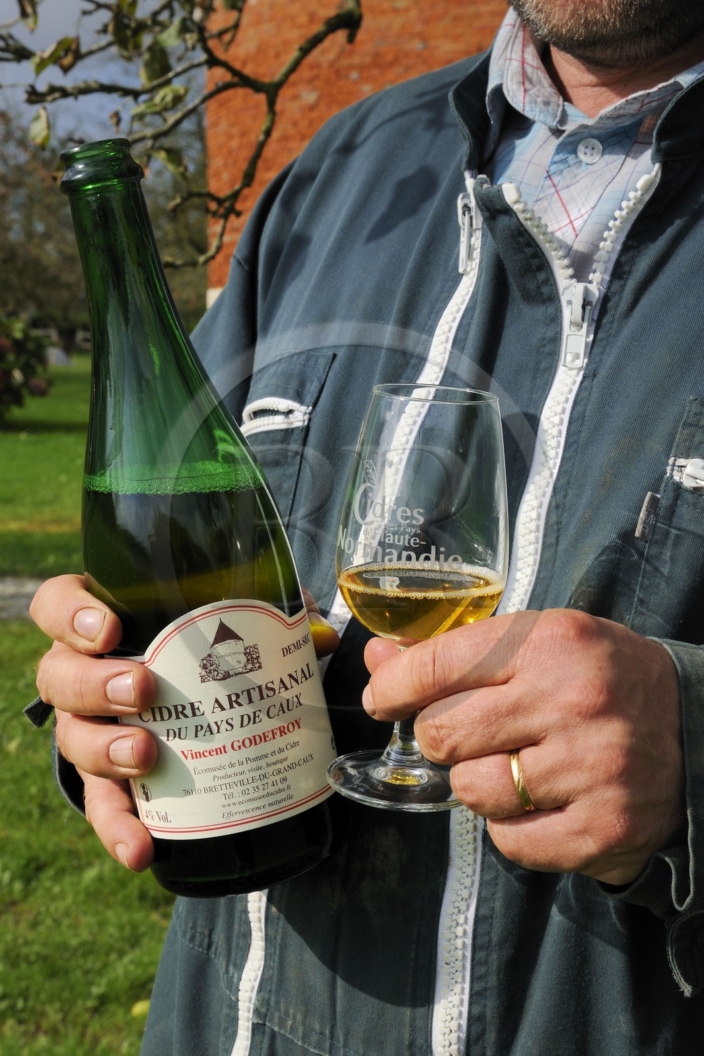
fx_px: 1467
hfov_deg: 27.0
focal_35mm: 50
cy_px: 528
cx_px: 352
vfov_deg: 39.6
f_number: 14
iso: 200
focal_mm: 50
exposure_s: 1/200
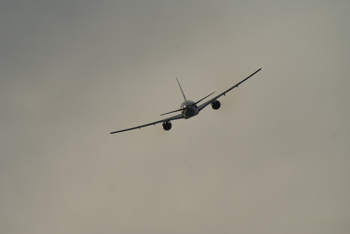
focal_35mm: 450
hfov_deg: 4.6
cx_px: 175
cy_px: 117
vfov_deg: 3.1
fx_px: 4379
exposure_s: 1/640
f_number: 9
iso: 100
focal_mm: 300
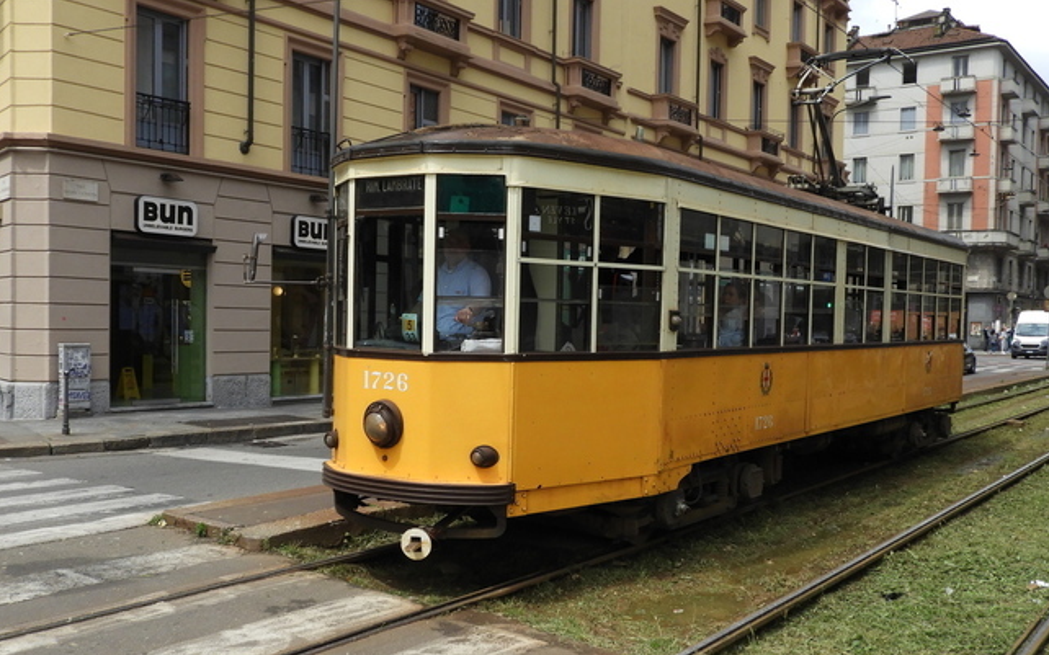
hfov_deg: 52.7
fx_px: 1058
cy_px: 358
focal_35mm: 37
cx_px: 507
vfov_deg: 34.4
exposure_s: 1/800
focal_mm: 4.3
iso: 100
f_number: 3.3
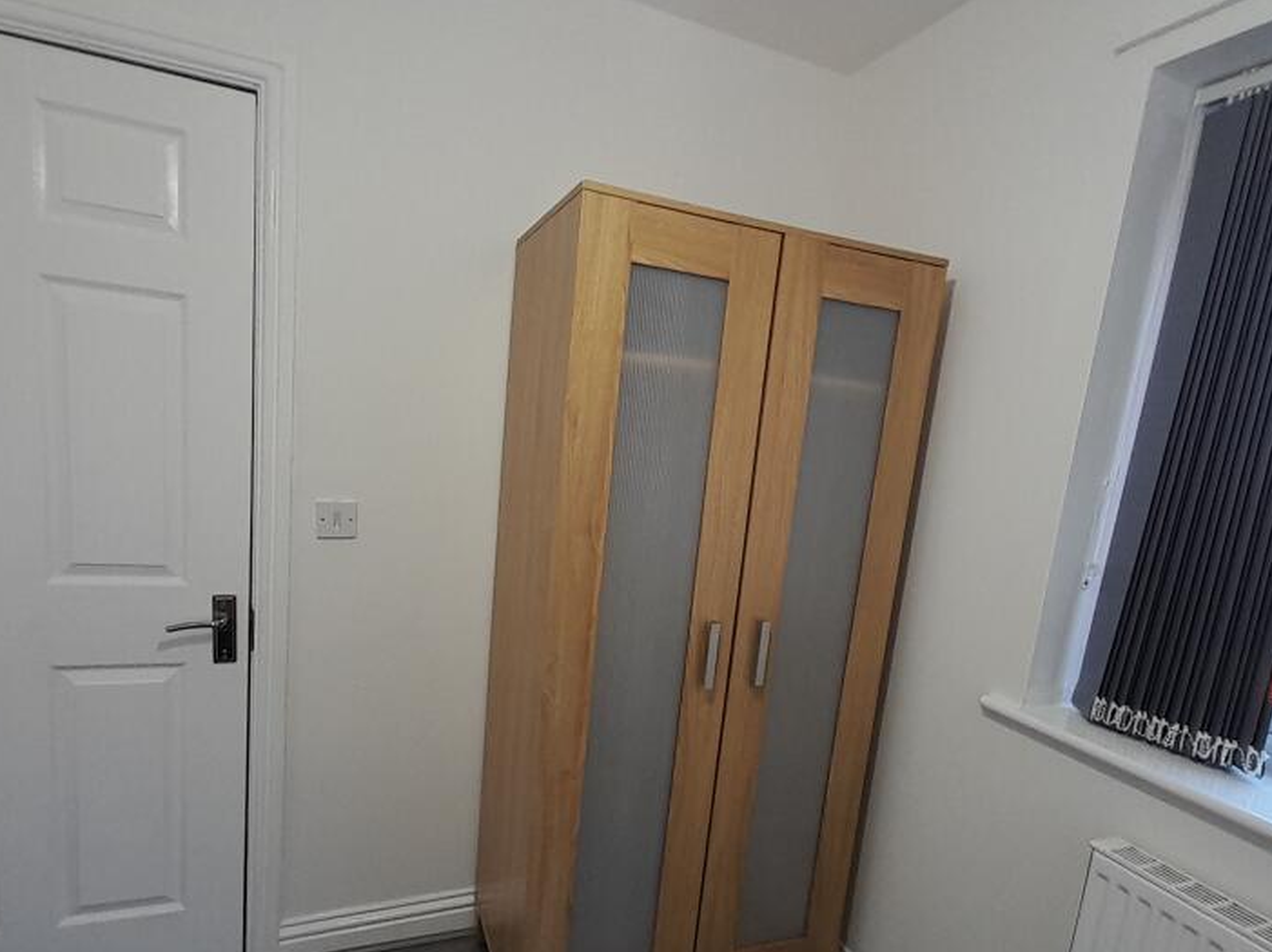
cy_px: 562
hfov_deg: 84.7
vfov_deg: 68.1
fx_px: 698
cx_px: 613
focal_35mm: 19
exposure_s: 1/40
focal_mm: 1.13
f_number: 2.2
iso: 50
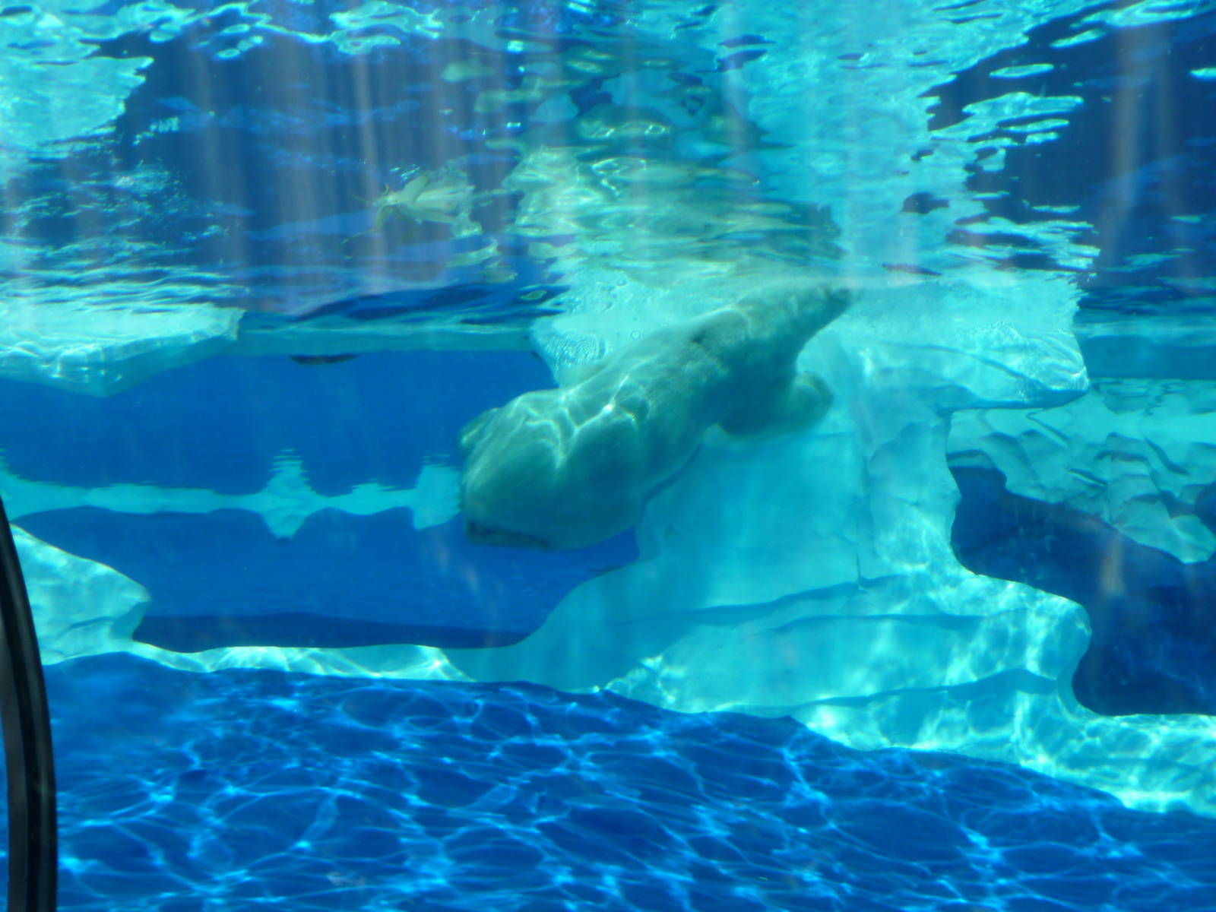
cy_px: 456
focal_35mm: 45
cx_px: 608
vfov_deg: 32.2
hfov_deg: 42.1
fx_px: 1581
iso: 100
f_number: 4.1
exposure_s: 1/800
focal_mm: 7.6
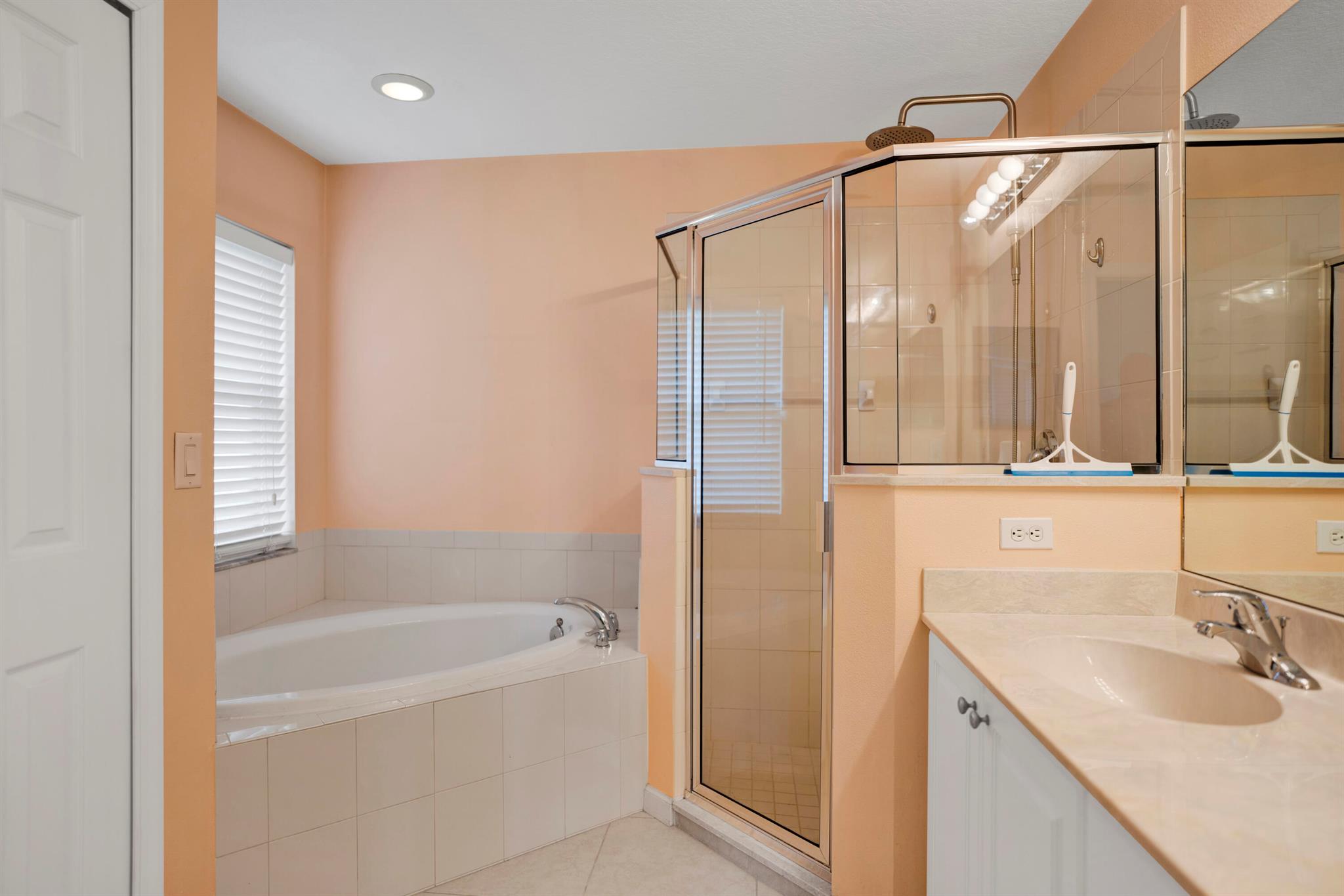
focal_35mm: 20
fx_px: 747
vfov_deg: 61.9
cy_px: 448
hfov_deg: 84.0
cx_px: 672
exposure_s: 1/125
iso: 200
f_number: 1.8
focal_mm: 20
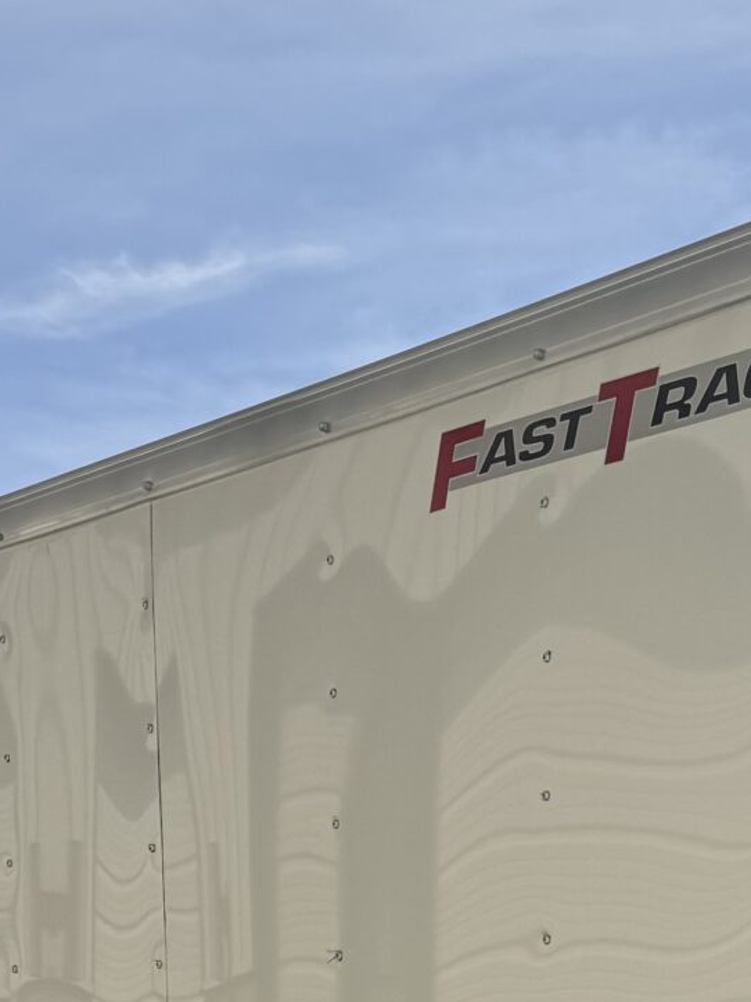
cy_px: 1386
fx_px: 2460
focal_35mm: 85
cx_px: 671
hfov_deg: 17.1
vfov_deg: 20.5
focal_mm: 6.76
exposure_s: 1/7353
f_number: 1.78
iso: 80
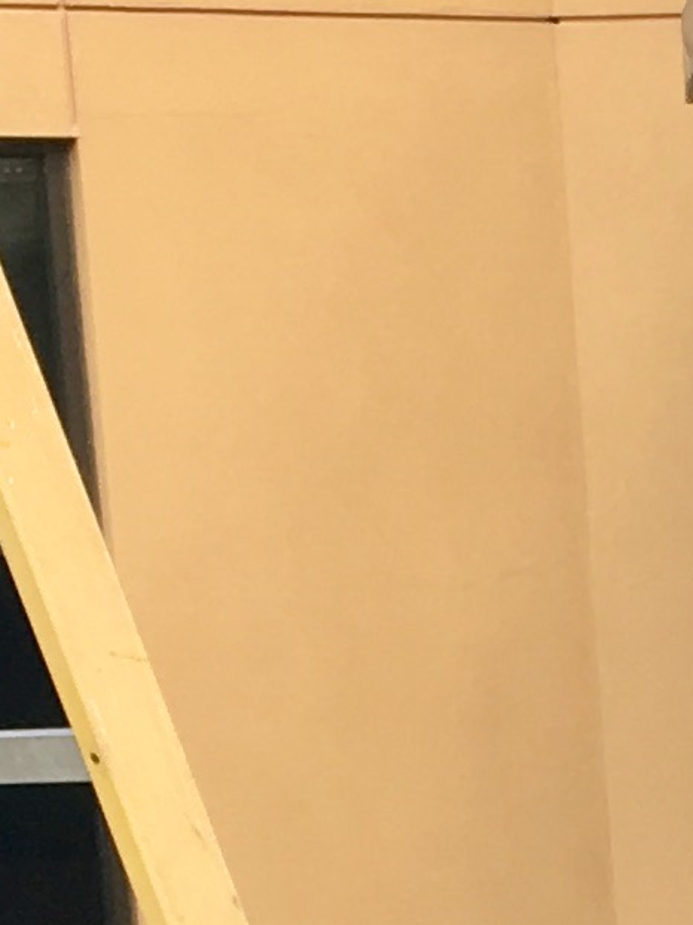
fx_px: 5022
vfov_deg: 10.0
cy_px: 1584
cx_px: 1190
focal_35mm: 188
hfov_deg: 7.7
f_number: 2.2
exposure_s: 1/265
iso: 25
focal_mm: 4.15
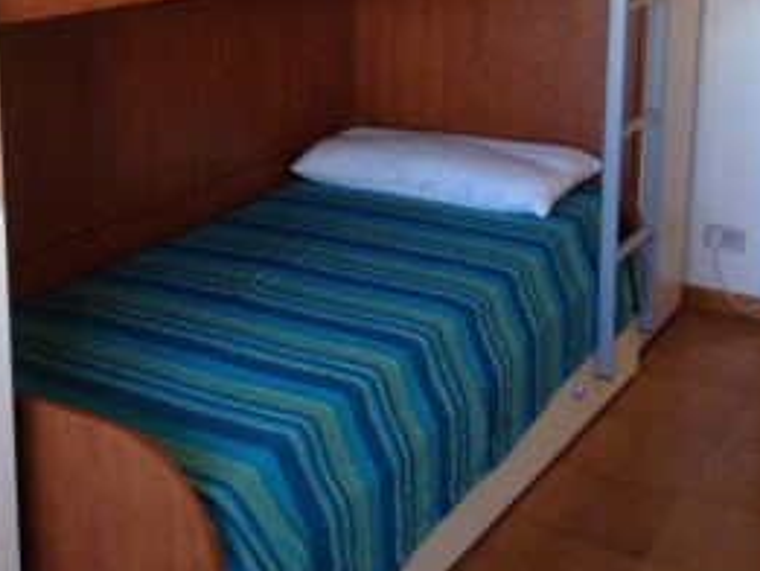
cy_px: 108
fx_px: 1318
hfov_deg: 31.8
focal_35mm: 60
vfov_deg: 24.0
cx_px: 233
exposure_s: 1/20
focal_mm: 4.28
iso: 64
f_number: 2.4
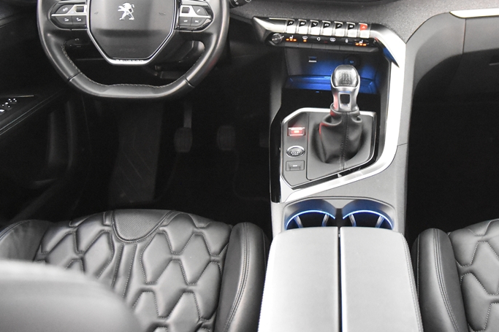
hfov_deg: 43.2
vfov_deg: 29.4
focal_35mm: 45
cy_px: 85
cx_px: 321
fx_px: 624
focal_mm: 20
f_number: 2.8
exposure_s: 1/30
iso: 9000
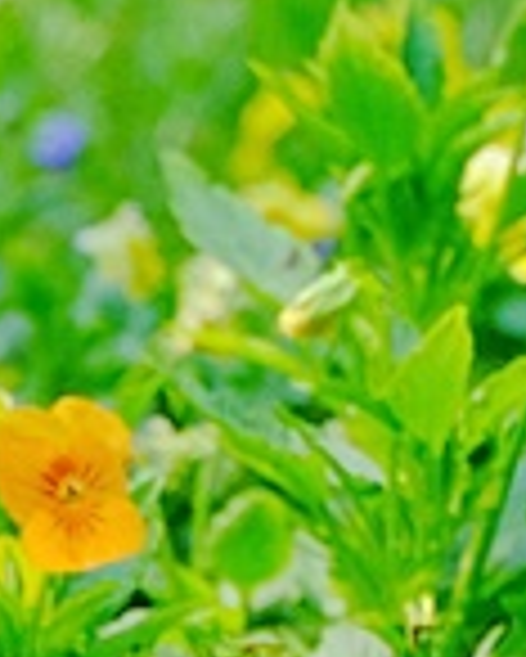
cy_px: 1271
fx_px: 4860
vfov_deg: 7.4
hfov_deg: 6.0
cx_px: -634
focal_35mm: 250
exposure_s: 1/680
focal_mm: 25.6
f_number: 4.5
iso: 400
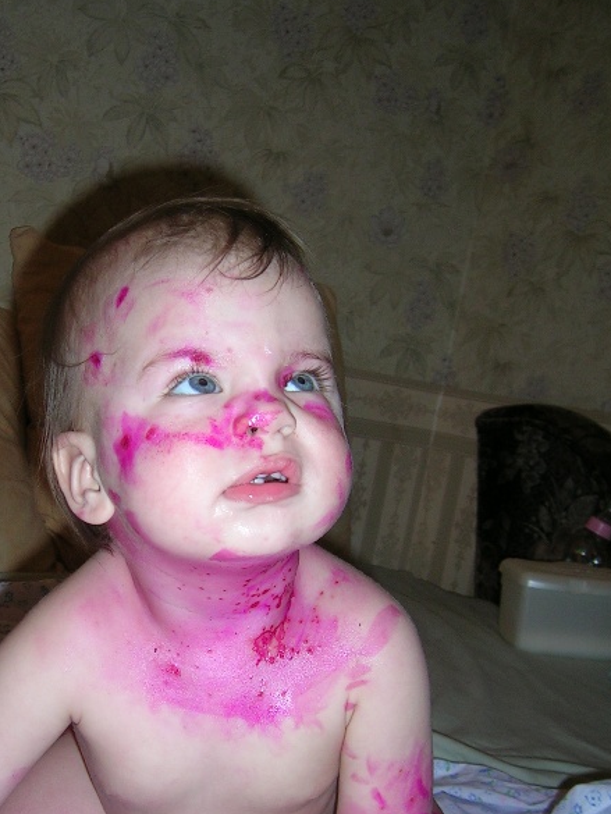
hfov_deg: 29.5
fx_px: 1153
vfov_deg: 38.5
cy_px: 541
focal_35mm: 49
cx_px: 202
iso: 50
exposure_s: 1/60.1
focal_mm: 5.4
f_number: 2.8
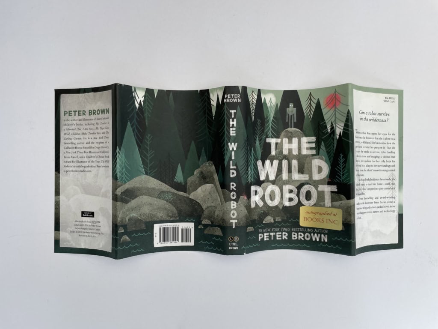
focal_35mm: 26
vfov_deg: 53.1
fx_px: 329
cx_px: 219
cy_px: 164
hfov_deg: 67.3
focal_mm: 4.2
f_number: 1.6
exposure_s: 1/515
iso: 32
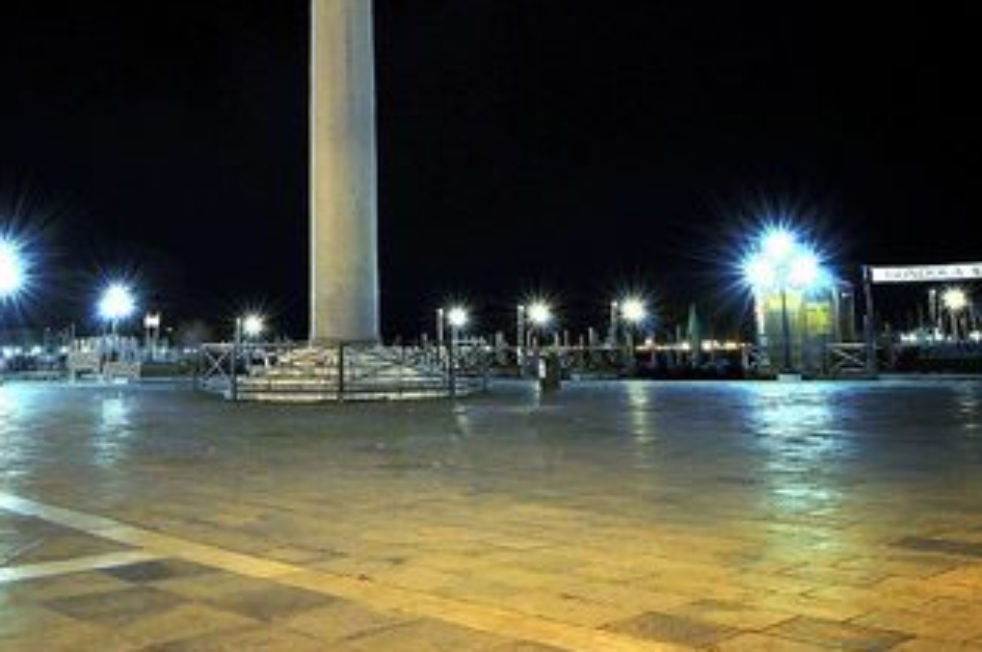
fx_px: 1089
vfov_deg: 32.0
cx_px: 355
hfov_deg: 48.0
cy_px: 87
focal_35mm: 40
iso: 200
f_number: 16
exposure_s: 8
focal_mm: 14
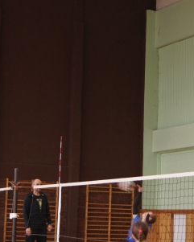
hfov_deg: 13.8
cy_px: 135
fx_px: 803
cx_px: 115
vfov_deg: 17.1
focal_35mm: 112
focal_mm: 40
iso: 800
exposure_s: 1/60
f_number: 5
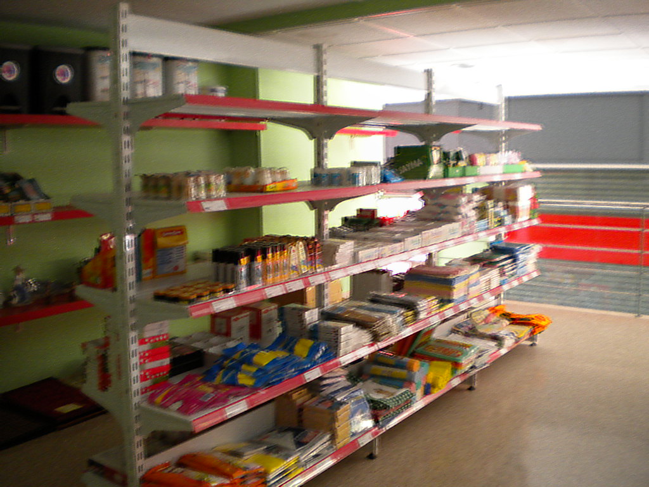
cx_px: 324
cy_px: 244
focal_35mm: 35
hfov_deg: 52.6
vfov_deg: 40.7
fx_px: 656
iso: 180
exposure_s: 1/7.9
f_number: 3.1
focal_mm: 6.3
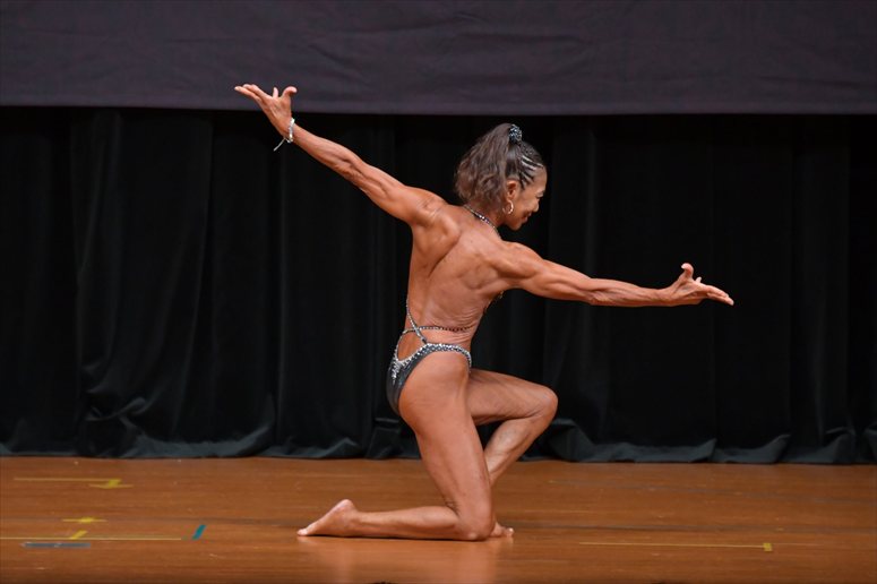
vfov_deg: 4.0
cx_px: 438
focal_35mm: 345
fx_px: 8401
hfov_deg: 6.0
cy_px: 292
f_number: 5.6
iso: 4000
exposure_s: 1/400
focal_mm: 230
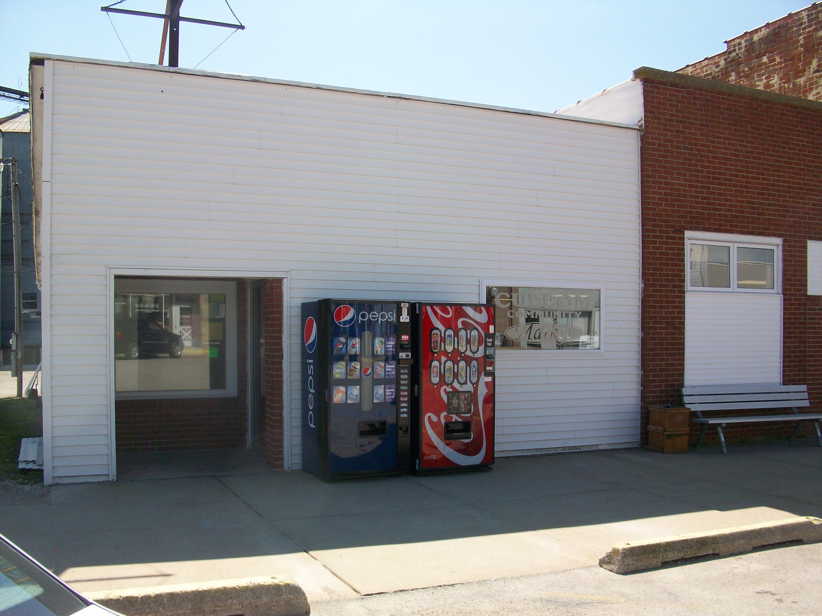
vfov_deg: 41.8
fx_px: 807
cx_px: 411
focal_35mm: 34
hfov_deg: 54.0
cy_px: 308
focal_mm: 5.7
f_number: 5.5
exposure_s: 1/335
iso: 80
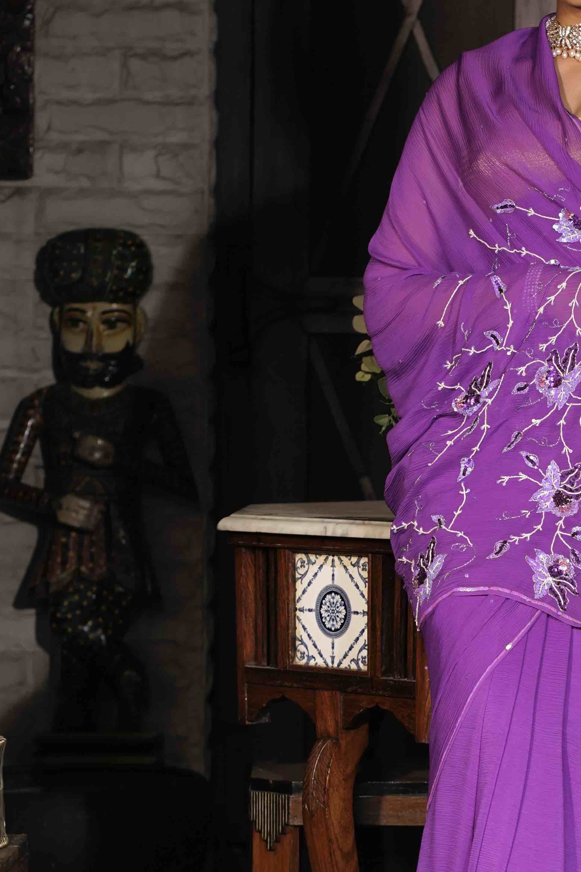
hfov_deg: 8.0
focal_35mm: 172
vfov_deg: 12.0
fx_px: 4165
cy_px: 462
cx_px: 537
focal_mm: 85
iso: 1000
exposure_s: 1/500
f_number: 4.5
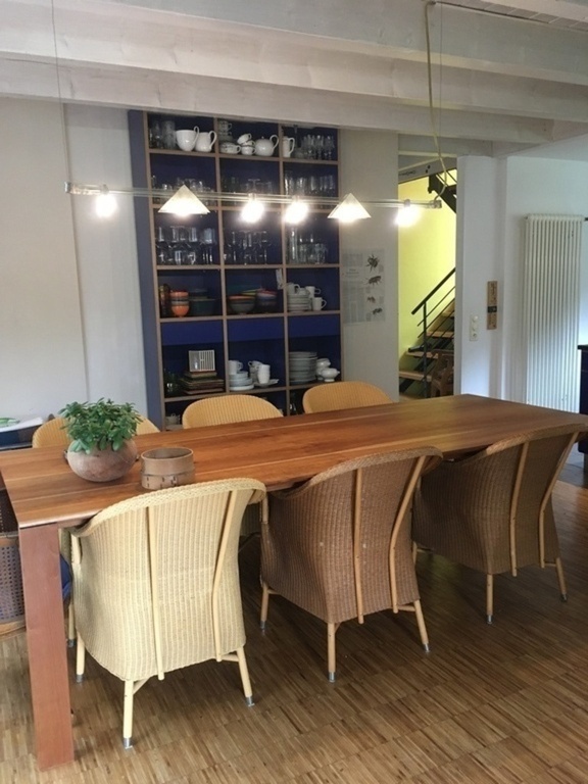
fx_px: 657
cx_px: 294
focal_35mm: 29
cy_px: 392
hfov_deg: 48.2
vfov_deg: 61.7
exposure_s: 1/33
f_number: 2.2
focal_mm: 4.15
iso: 160
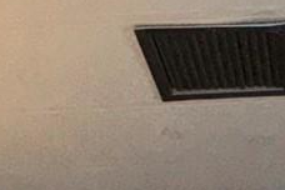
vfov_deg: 10.0
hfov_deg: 19.7
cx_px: 246
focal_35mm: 102
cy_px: 574
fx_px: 807
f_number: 2.2
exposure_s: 1/69
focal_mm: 2.22
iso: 80
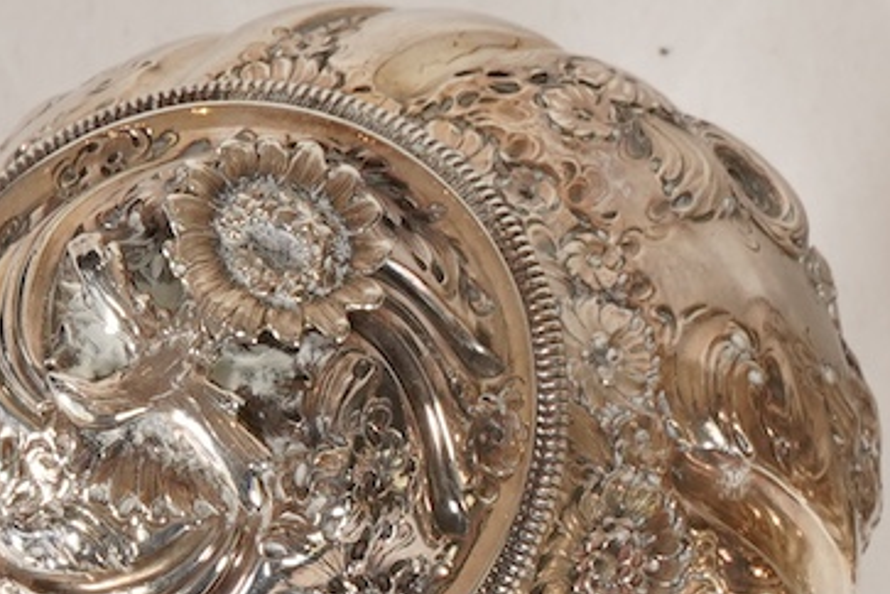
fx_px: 4820
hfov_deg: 10.0
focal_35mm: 195
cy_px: 464
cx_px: 1535
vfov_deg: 7.0
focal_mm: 30
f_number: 22
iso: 400
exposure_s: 1/125
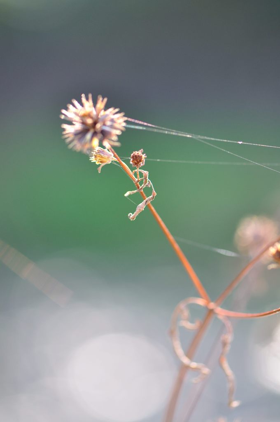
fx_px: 1842
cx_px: 140
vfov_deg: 13.1
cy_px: 211
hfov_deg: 8.7
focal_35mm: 158
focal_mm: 105
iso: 200
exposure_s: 1/125
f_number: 3
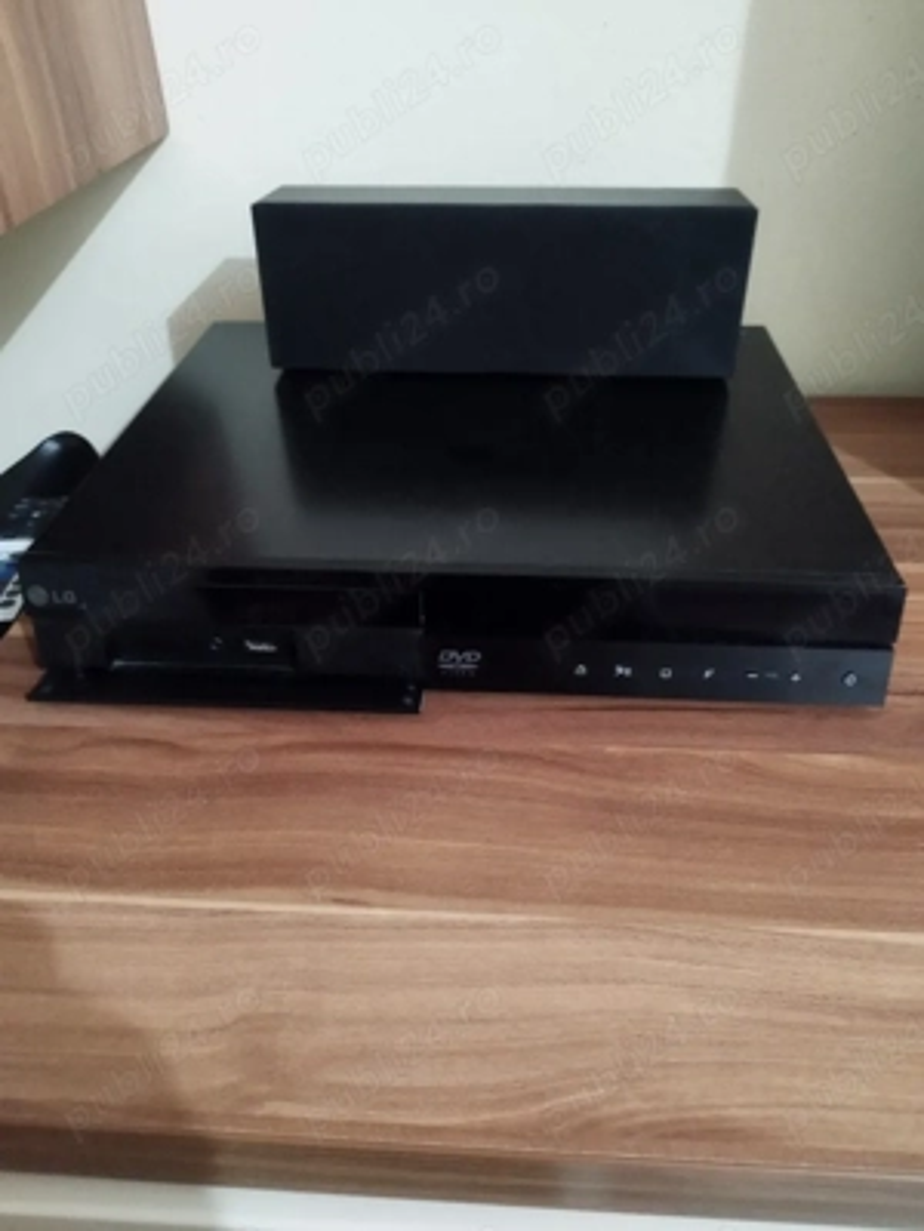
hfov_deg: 56.8
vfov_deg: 71.6
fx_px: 854
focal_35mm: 24
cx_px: 462
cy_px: 616
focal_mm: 5.89
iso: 2400
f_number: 1.89
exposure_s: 1/20
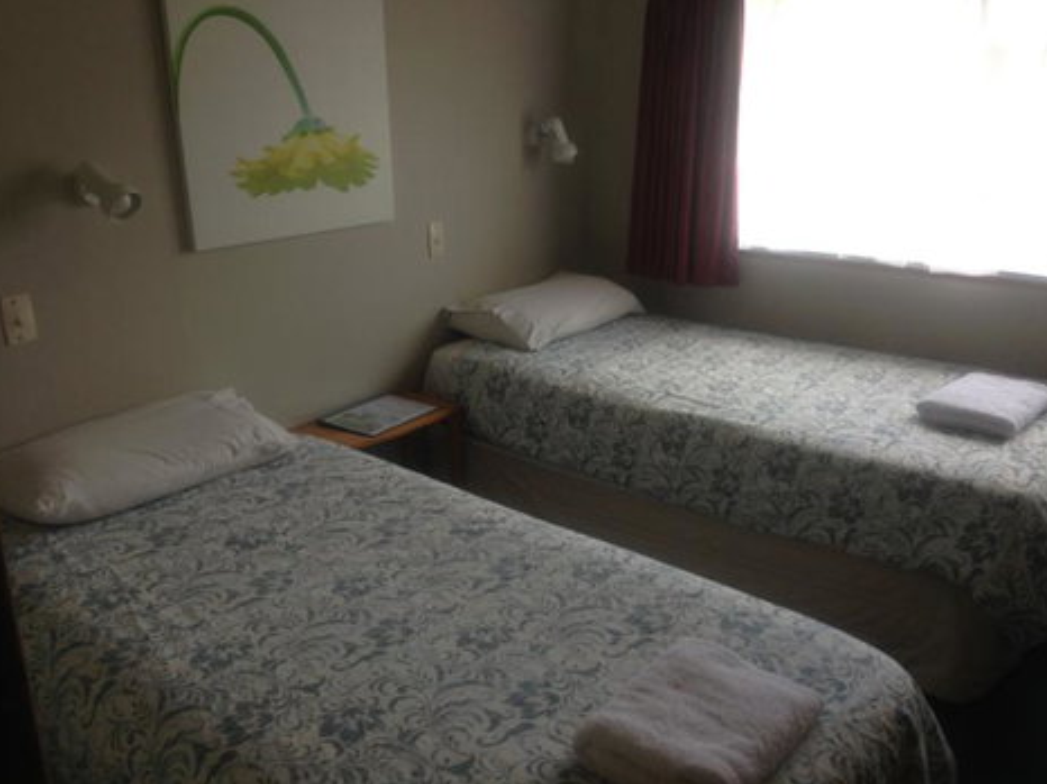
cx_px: 524
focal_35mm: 34
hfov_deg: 54.0
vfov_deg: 41.8
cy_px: 400
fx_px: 1028
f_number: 2.4
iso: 50
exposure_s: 1/60
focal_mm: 4.12
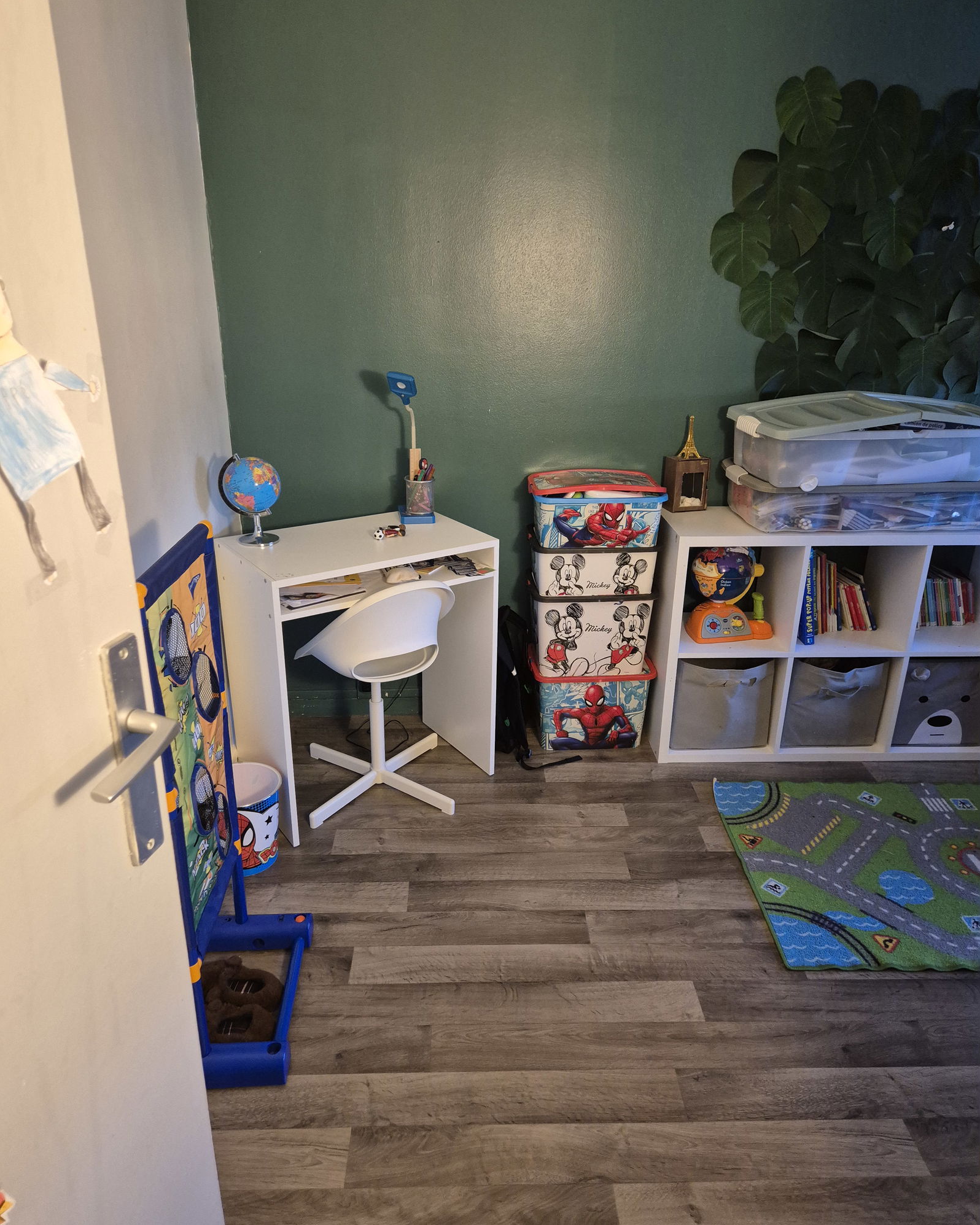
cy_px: 633
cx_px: 491
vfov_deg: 70.3
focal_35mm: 24
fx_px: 870
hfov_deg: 58.8
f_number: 1.8
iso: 800
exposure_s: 1/100
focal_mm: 5.4
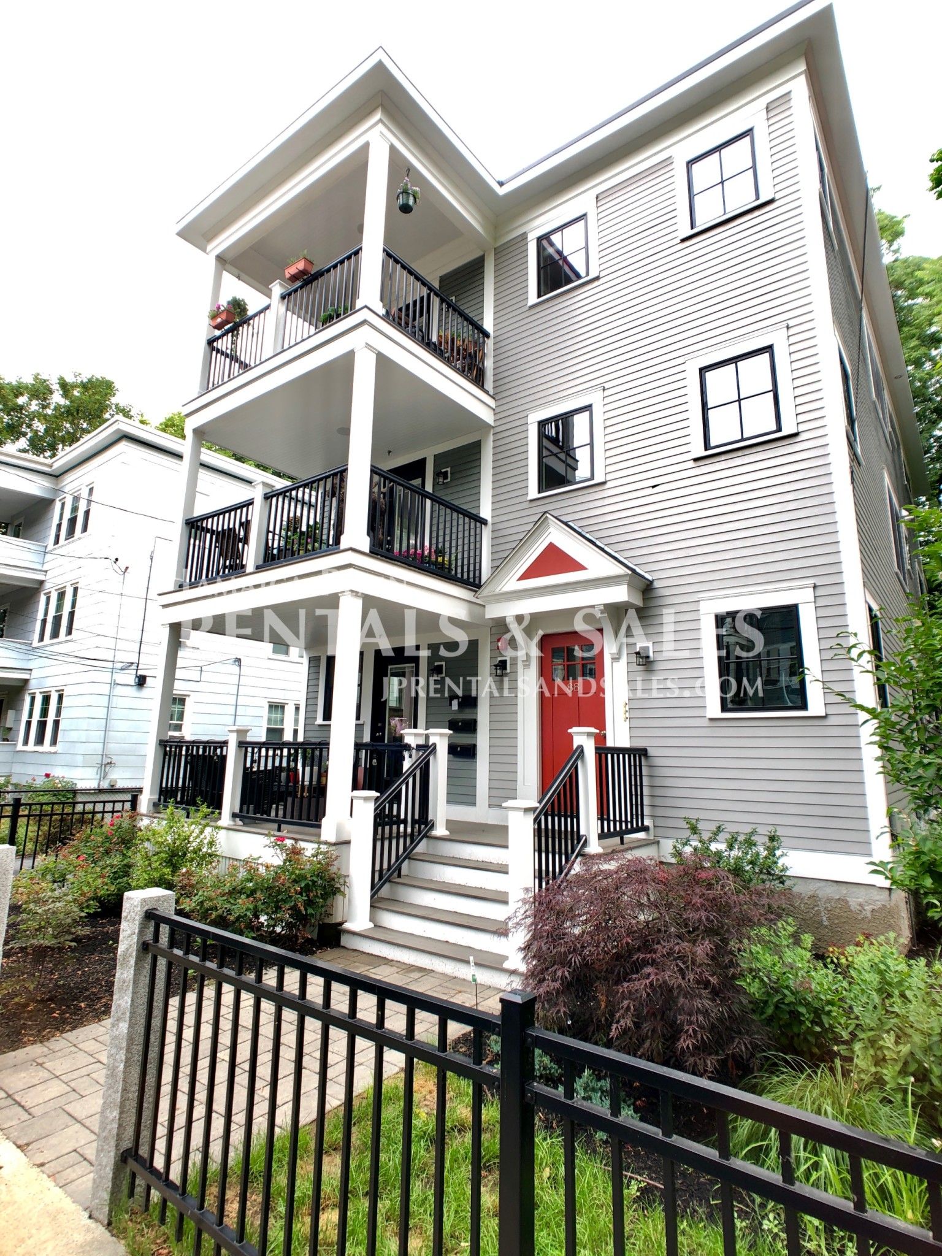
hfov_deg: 49.7
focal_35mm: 28
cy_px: 628
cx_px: 471
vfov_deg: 63.4
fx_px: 1016
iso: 20
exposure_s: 1/131
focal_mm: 3.99
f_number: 1.8
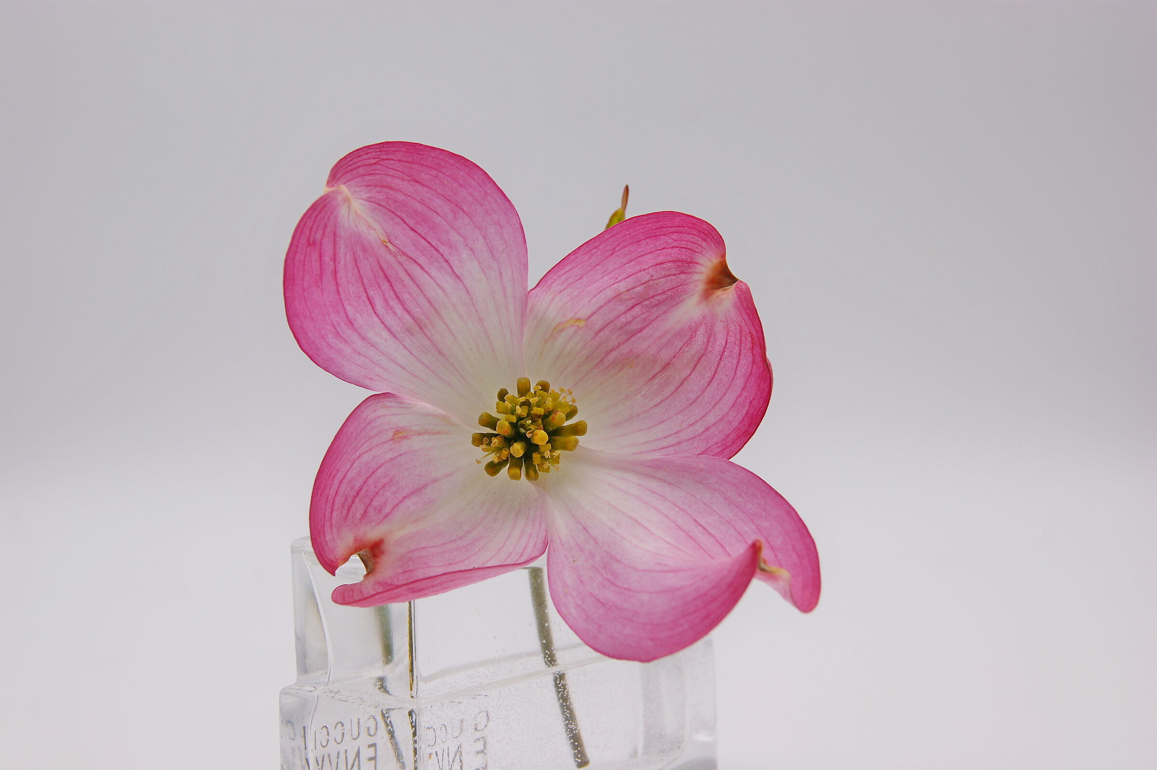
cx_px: 578
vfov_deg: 22.6
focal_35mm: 60
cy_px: 385
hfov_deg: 33.4
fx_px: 1927
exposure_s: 1/60
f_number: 9
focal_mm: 40
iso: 100
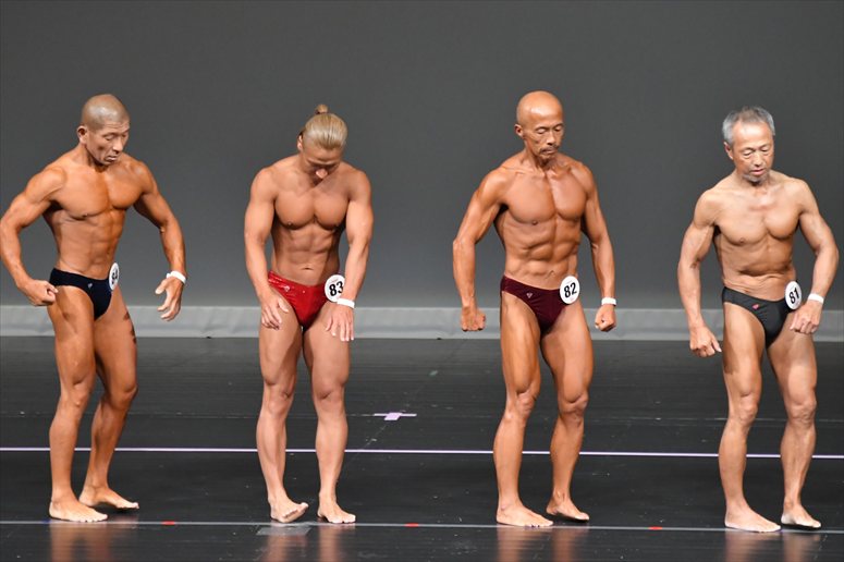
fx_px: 8084
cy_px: 281
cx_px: 422
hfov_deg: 6.0
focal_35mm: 345
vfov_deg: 4.0
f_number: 5.6
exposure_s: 1/400
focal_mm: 230
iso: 5000
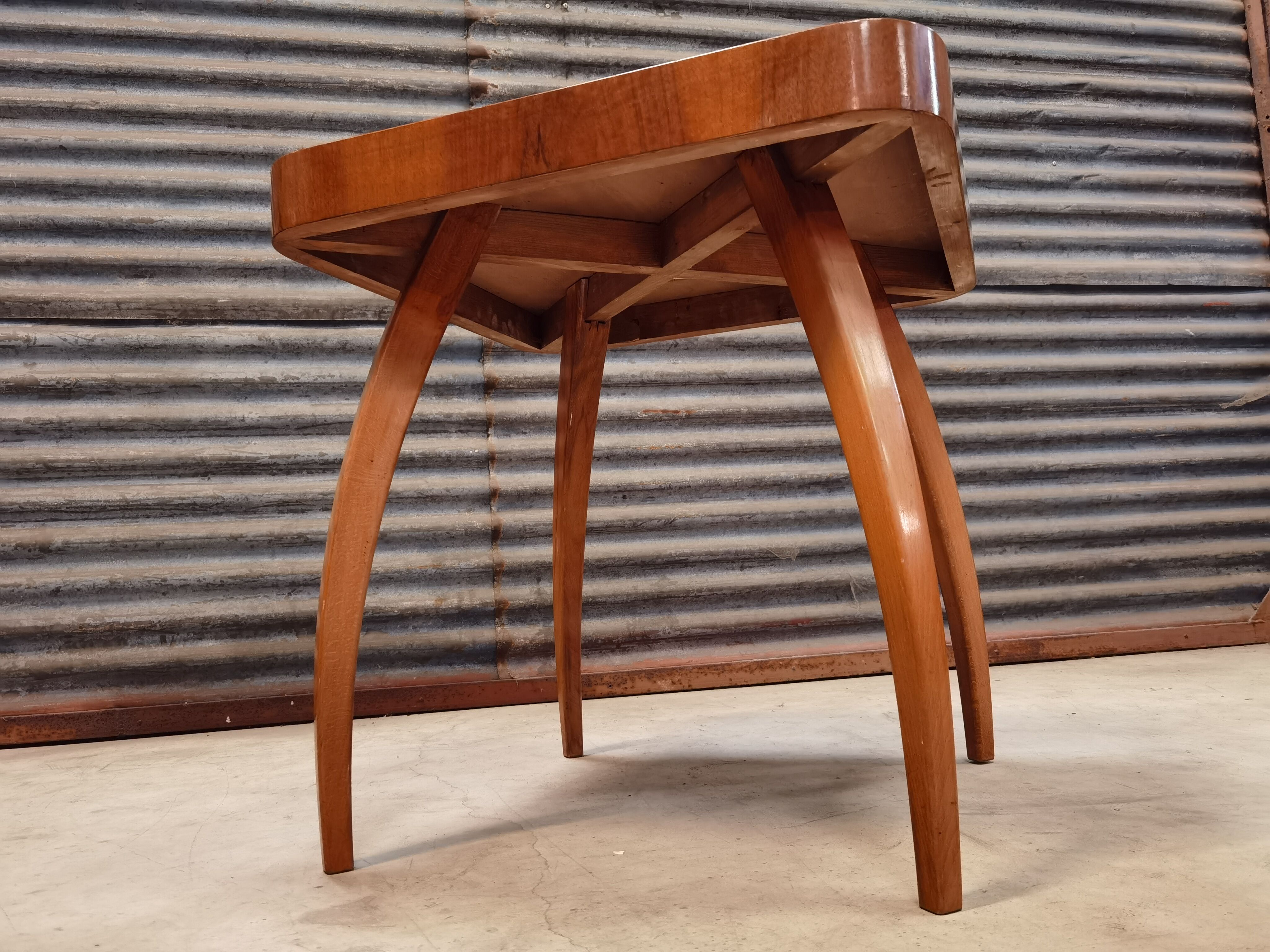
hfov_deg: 65.3
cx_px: 635
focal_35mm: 27
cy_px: 476
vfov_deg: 51.4
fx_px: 991
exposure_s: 1/33.3
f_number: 1.9
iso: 640
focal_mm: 6.71
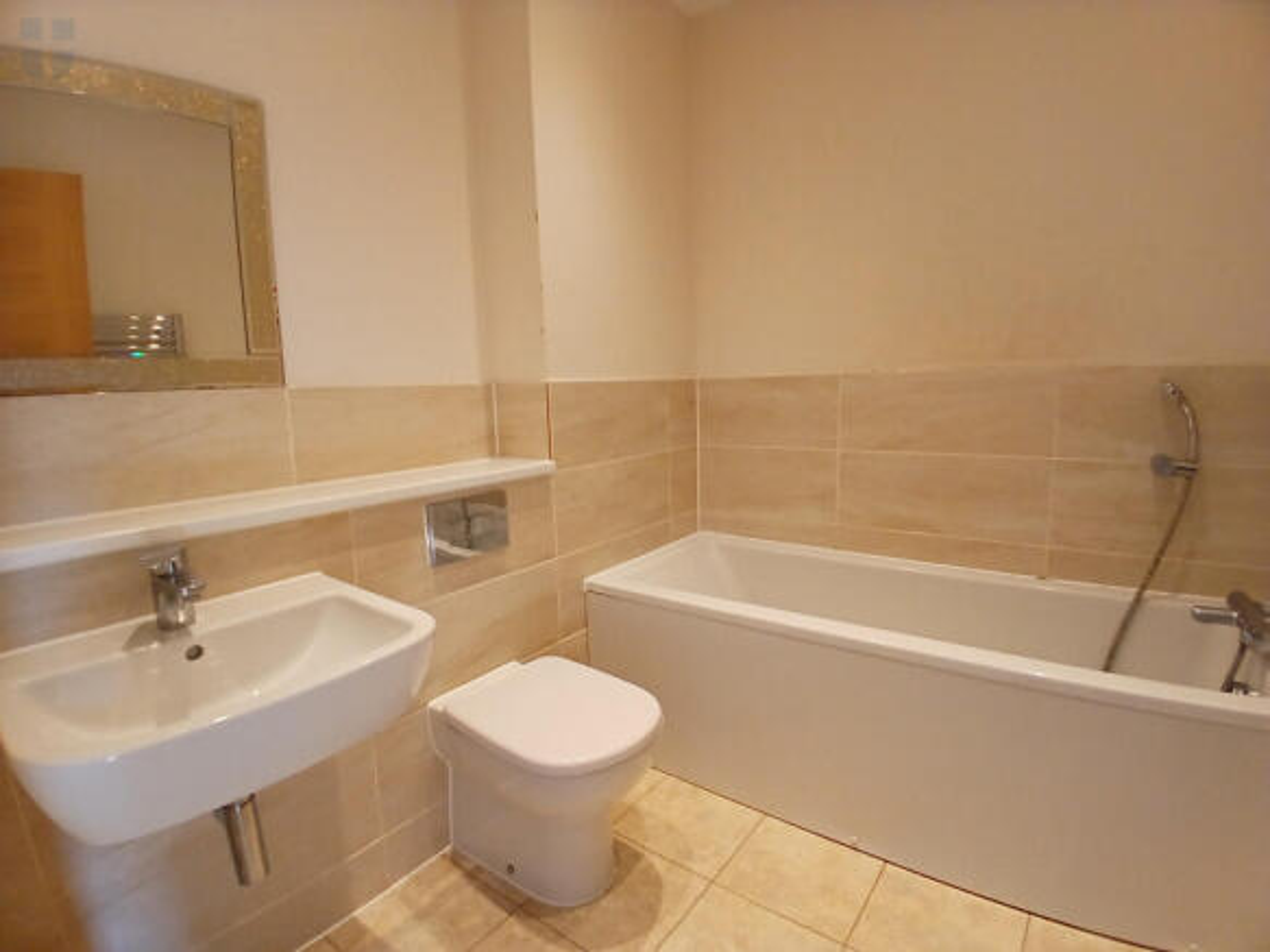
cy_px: 476
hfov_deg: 91.0
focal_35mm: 17
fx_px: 624
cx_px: 635
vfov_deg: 74.7
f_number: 2.2
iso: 125
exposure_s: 1/33.3
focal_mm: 1.4
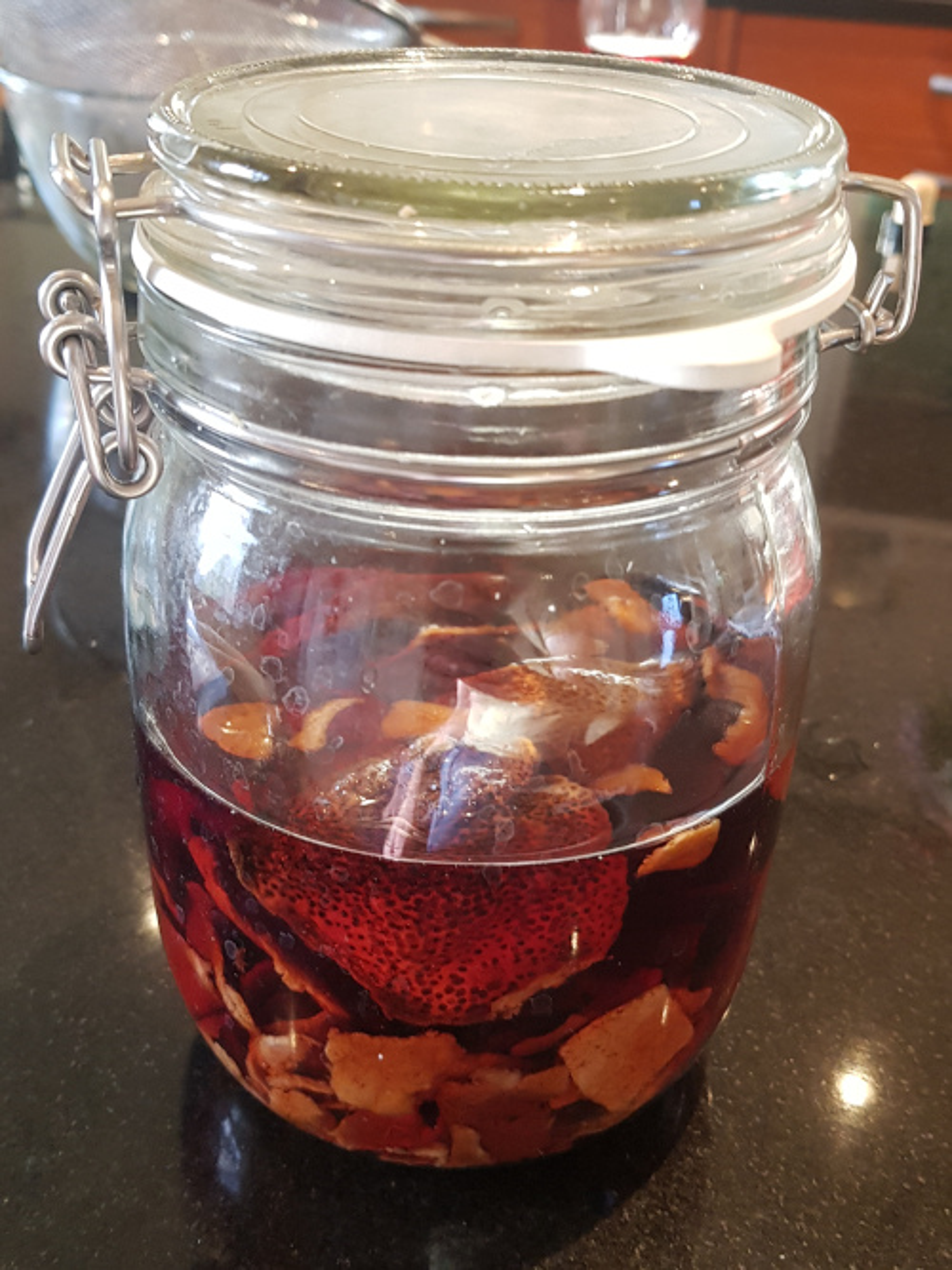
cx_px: 476
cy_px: 635
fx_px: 954
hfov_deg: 53.0
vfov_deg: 67.3
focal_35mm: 26
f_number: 1.7
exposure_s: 1/33
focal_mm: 4.2
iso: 160
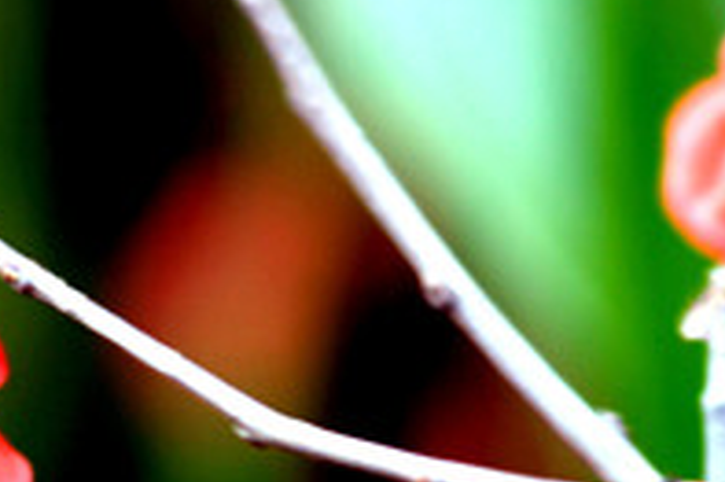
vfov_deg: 2.5
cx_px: 298
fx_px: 11007
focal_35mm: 547
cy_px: 359
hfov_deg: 3.8
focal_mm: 90
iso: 100
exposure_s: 1/15
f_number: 8
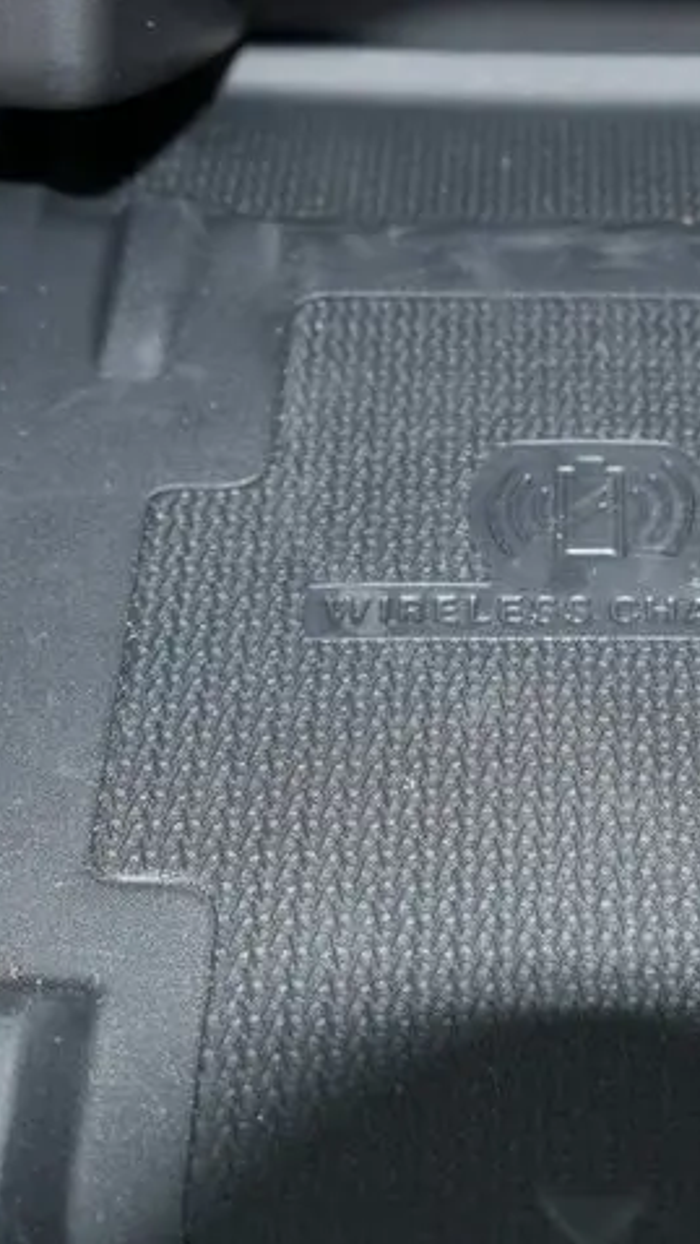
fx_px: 2408
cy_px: 621
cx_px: 596
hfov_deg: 16.4
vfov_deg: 29.0
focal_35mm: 73
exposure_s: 1/60
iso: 200
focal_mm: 25
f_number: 5.3
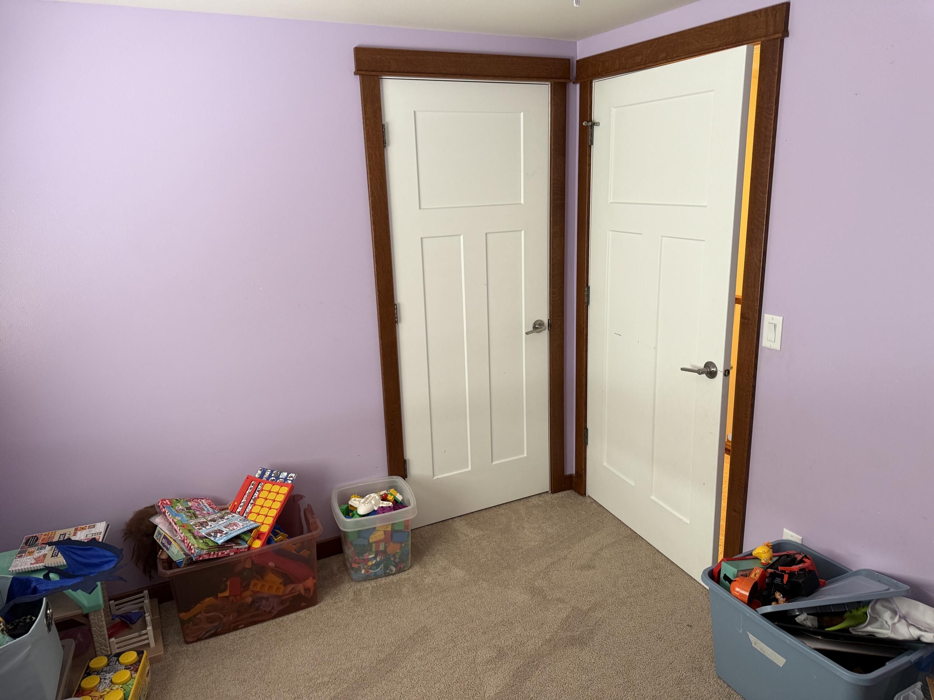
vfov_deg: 56.8
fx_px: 648
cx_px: 467
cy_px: 350
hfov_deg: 71.6
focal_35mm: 24
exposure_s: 1/76
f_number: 1.78
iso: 200
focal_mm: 6.76
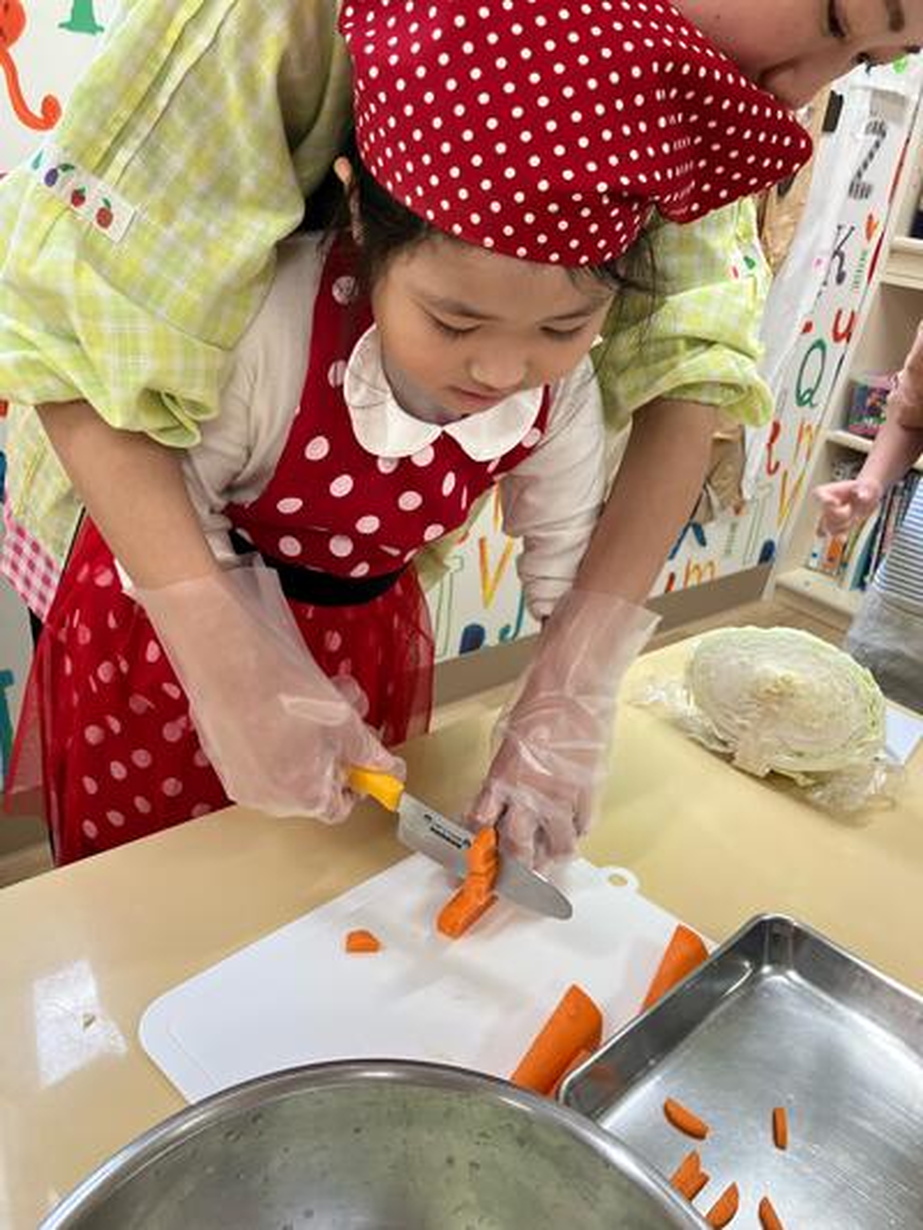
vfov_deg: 63.4
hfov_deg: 49.8
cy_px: 615
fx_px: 995
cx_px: 462
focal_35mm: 28
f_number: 1.8
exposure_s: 1/103
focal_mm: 3.99
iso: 80
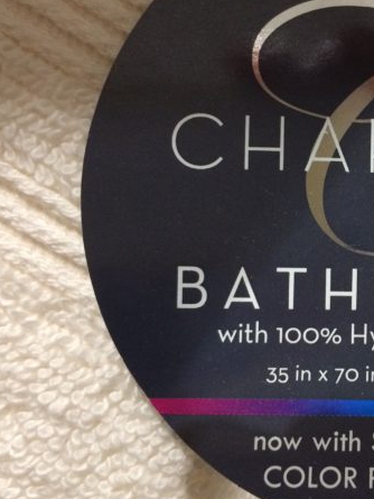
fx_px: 720
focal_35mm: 50
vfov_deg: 38.1
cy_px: 227
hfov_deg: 26.9
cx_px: 406
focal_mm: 4.15
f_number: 2.2
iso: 250
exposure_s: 1/30
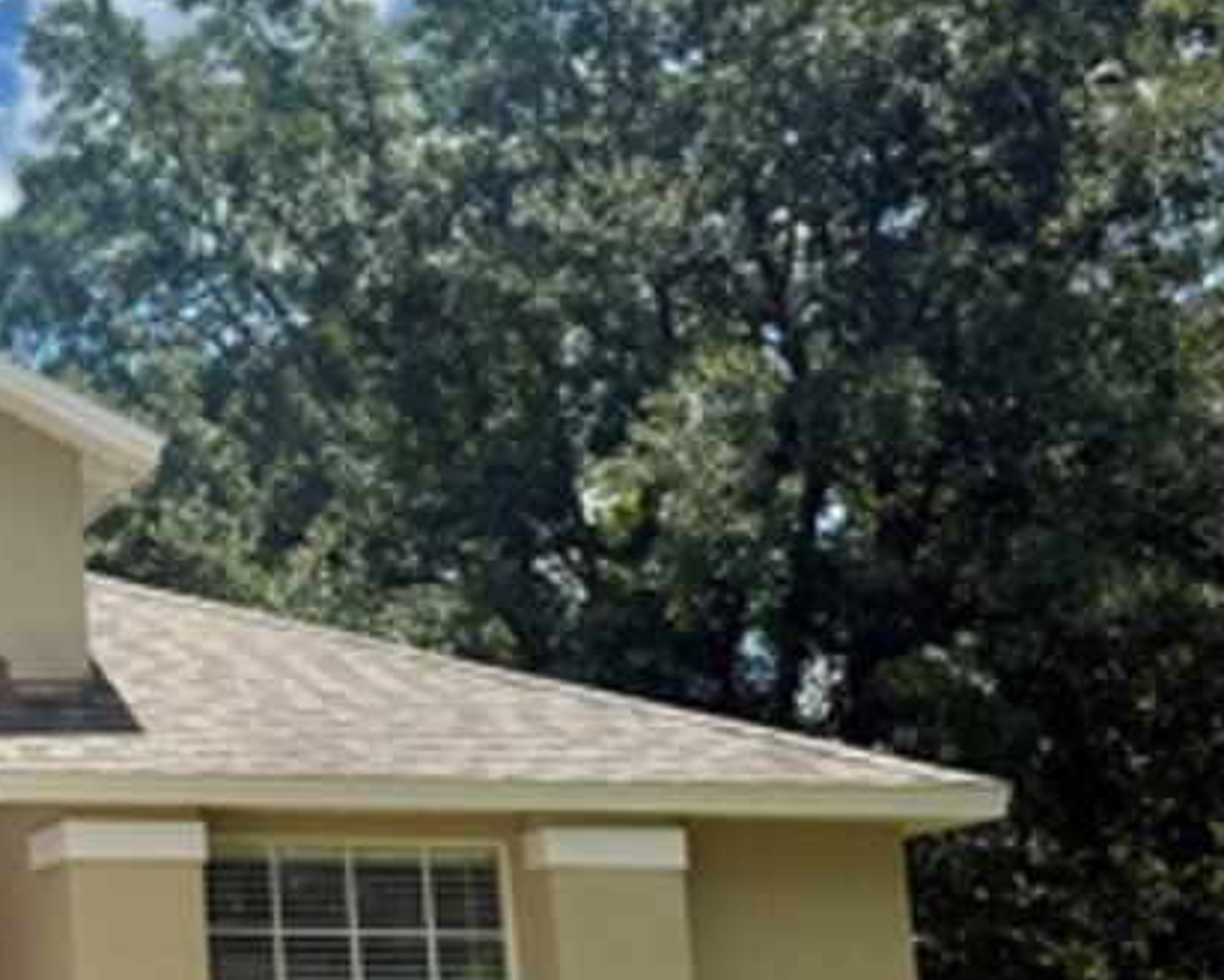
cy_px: 536
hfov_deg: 22.5
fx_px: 2645
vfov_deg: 21.0
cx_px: -488
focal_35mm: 73
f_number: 1.78
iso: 80
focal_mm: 6.76
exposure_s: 1/6711
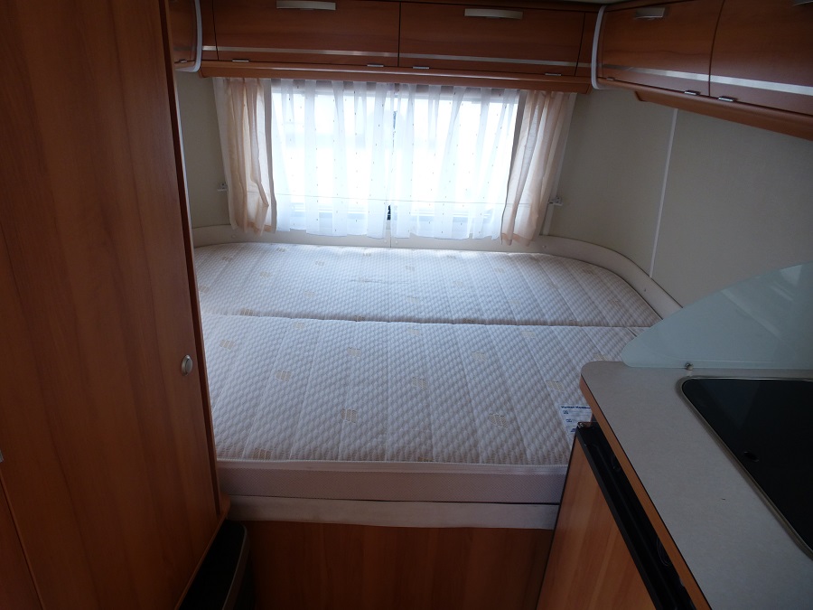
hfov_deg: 71.6
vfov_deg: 56.8
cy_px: 305
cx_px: 406
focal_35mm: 24
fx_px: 564
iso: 125
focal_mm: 4.3
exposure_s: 1/60
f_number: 3.3
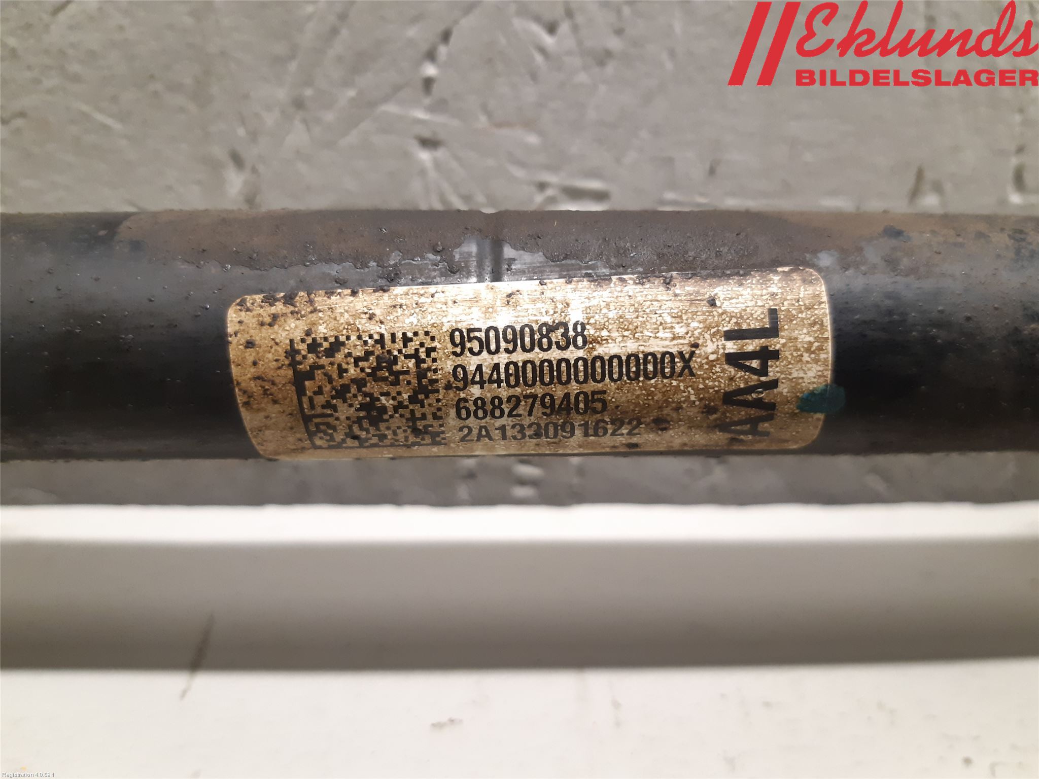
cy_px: 390
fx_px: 780
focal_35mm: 26
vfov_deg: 53.1
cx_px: 520
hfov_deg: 67.3
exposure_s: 1/24
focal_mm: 3.93
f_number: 1.7
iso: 200
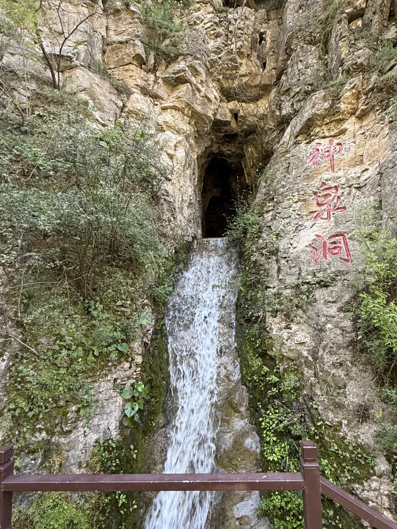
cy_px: 261
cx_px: 234
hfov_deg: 65.5
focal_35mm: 20
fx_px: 306
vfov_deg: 81.7
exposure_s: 1/99
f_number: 2.2
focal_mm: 2.22
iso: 160
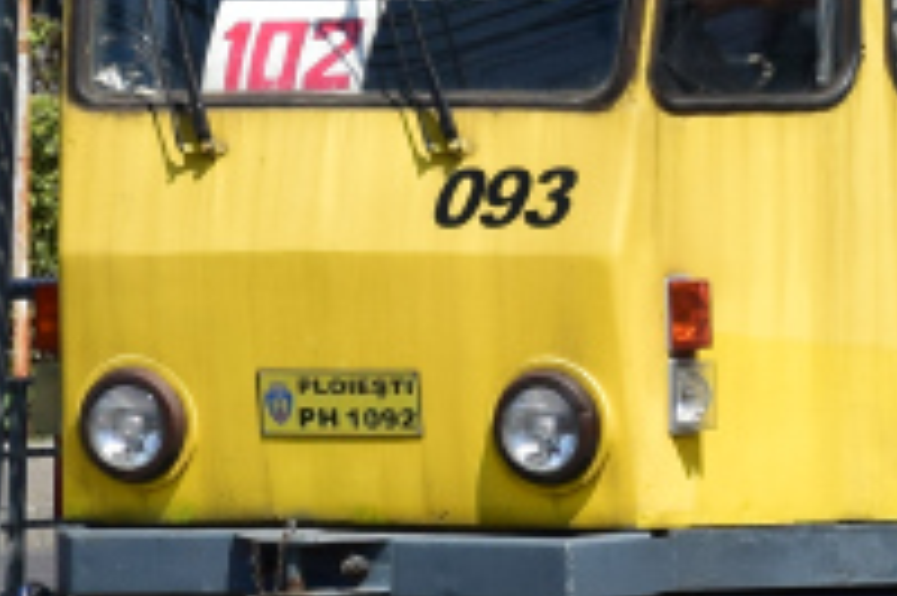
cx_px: 1404
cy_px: -661
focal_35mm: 731
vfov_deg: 1.9
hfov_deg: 2.8
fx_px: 18205
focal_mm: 75
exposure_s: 1/1000
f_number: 6.3
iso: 200
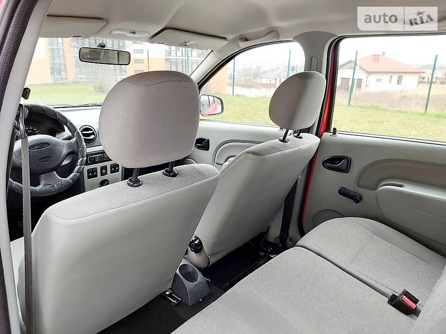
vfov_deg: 53.1
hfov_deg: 67.3
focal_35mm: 26
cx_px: 223
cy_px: 167
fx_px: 335
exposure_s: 1/100
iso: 100
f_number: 1.7
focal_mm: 3.9
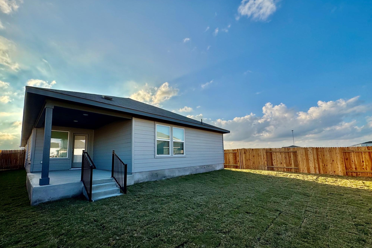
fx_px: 155
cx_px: 182
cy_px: 139
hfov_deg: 100.4
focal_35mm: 15
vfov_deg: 77.0
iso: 50
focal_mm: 2.22
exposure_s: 1/1420
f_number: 2.2
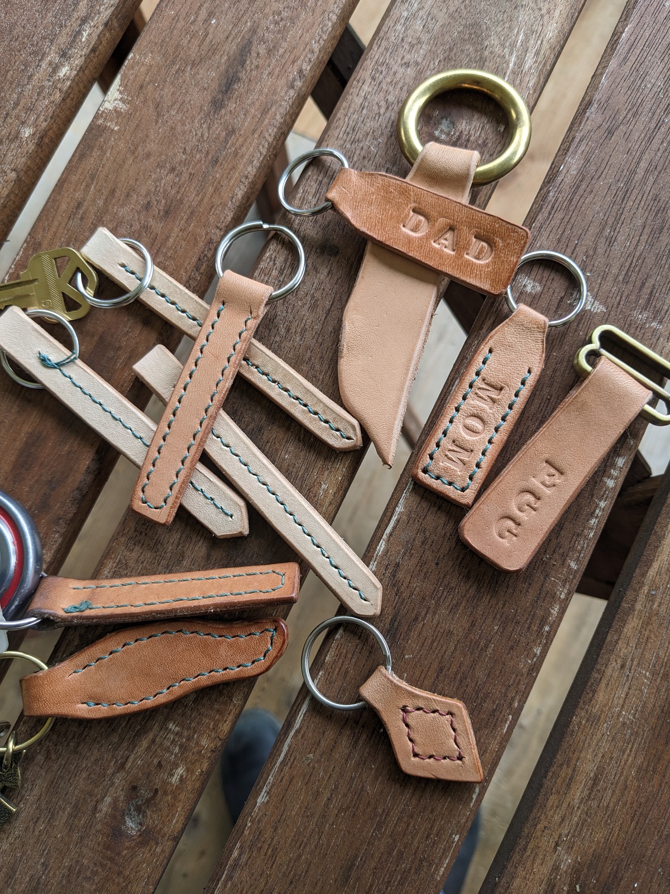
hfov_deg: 51.4
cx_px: 335
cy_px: 447
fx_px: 697
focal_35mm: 27
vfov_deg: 65.3
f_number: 1.73
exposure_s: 1/206
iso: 39
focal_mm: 4.38
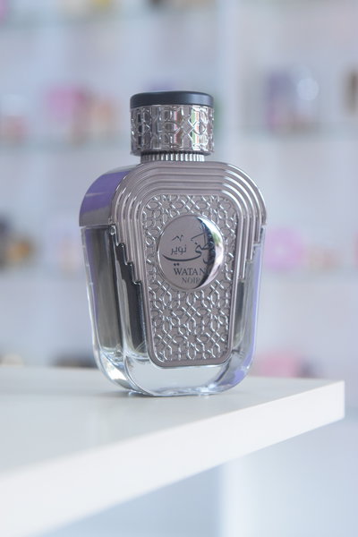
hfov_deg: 16.6
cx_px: 179
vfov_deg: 24.6
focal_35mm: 82
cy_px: 268
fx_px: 1231
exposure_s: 1/400
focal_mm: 55
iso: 3200
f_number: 4.5
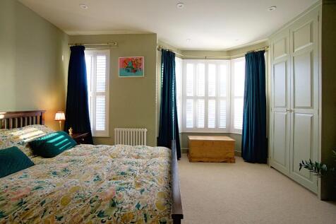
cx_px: 168
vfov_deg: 77.3
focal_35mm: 15
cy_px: 112
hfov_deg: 100.4
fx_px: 140
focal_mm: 10
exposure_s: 1/160
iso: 1000
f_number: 4
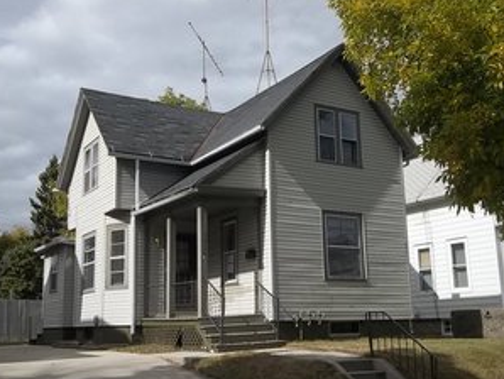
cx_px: 247
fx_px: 627
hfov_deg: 43.8
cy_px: 211
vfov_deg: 33.6
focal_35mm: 43
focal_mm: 6.6
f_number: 10.1
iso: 80
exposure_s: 1/160
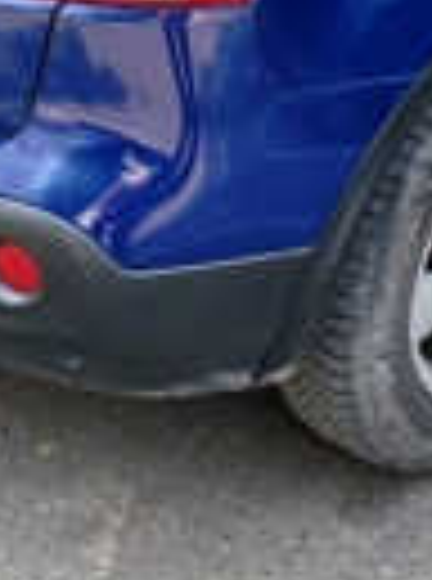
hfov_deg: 16.8
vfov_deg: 22.4
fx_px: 1405
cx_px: 508
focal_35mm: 84
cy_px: -4
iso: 80
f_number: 1.9
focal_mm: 6.12
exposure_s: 1/240
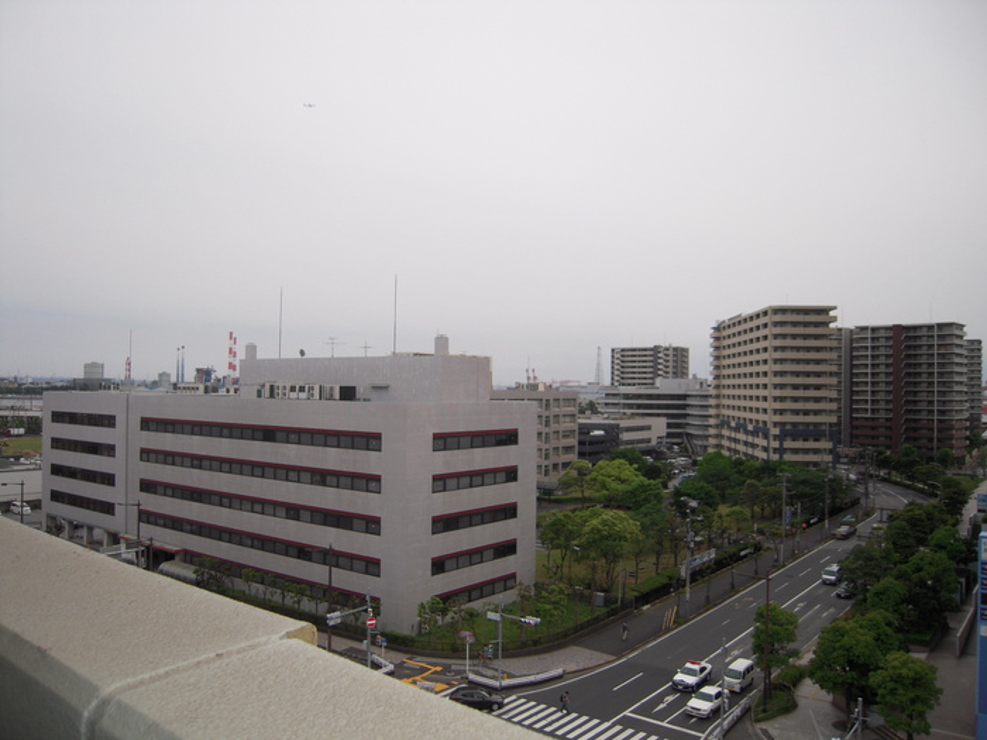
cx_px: 494
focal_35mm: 28
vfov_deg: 49.7
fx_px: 798
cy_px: 370
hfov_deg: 63.4
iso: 100
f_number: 5.4
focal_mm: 5
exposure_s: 1/400
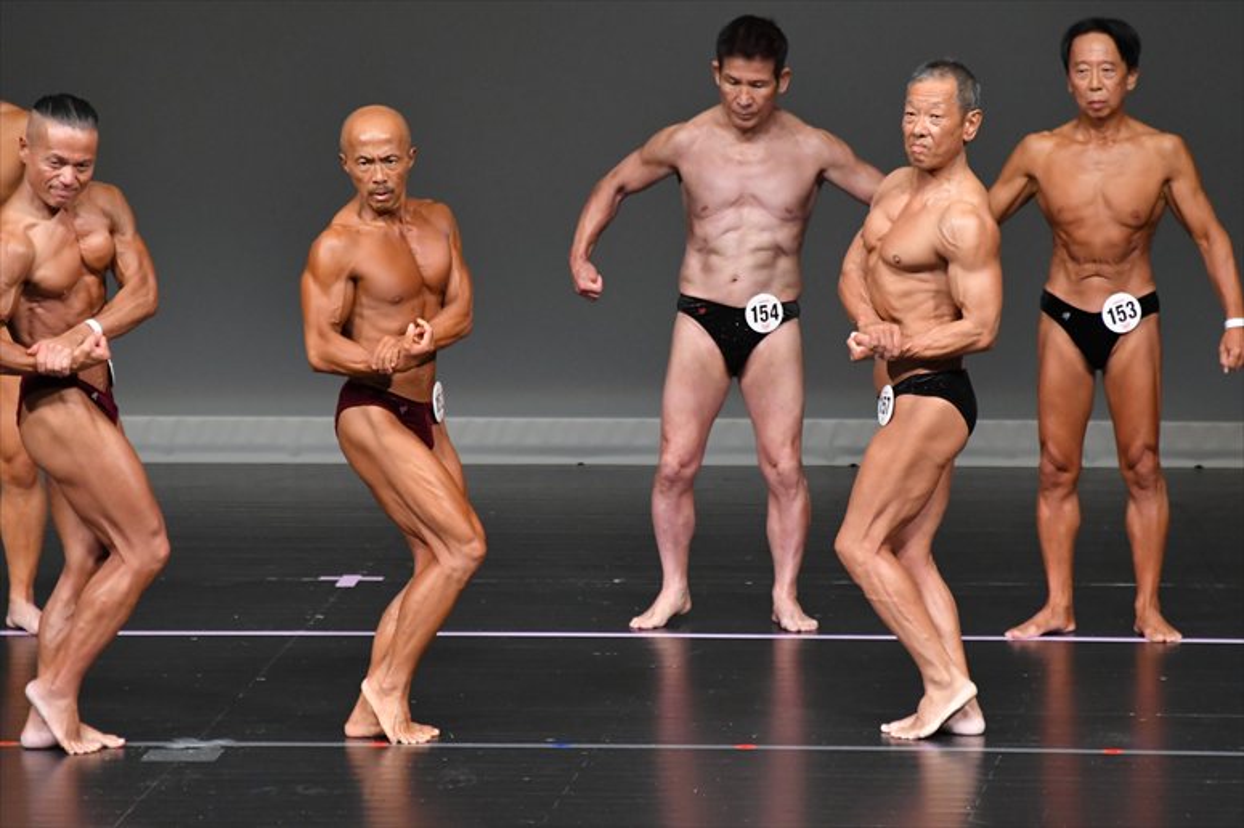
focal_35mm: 345
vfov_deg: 4.0
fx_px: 11916
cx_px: 622
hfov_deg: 6.0
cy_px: 414
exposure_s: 1/400
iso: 4000
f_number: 5.6
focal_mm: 230
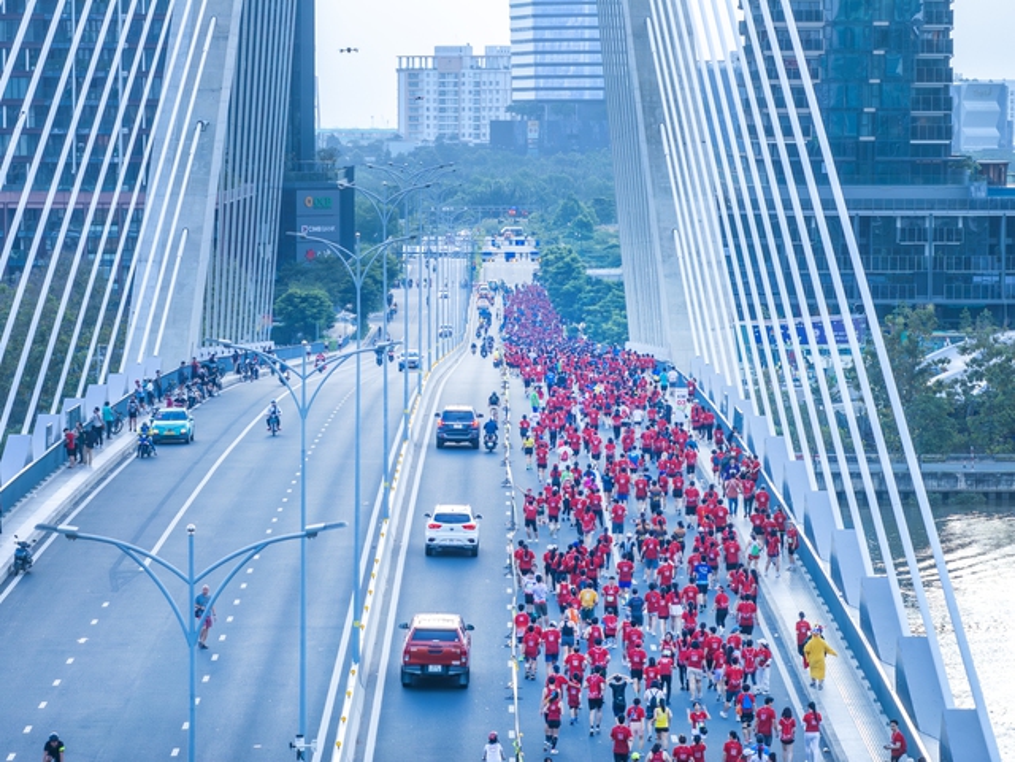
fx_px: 4867
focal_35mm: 166
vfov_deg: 8.9
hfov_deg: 11.9
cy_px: 381
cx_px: 508
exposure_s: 1/40
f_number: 3.4
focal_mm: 30.71
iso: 110
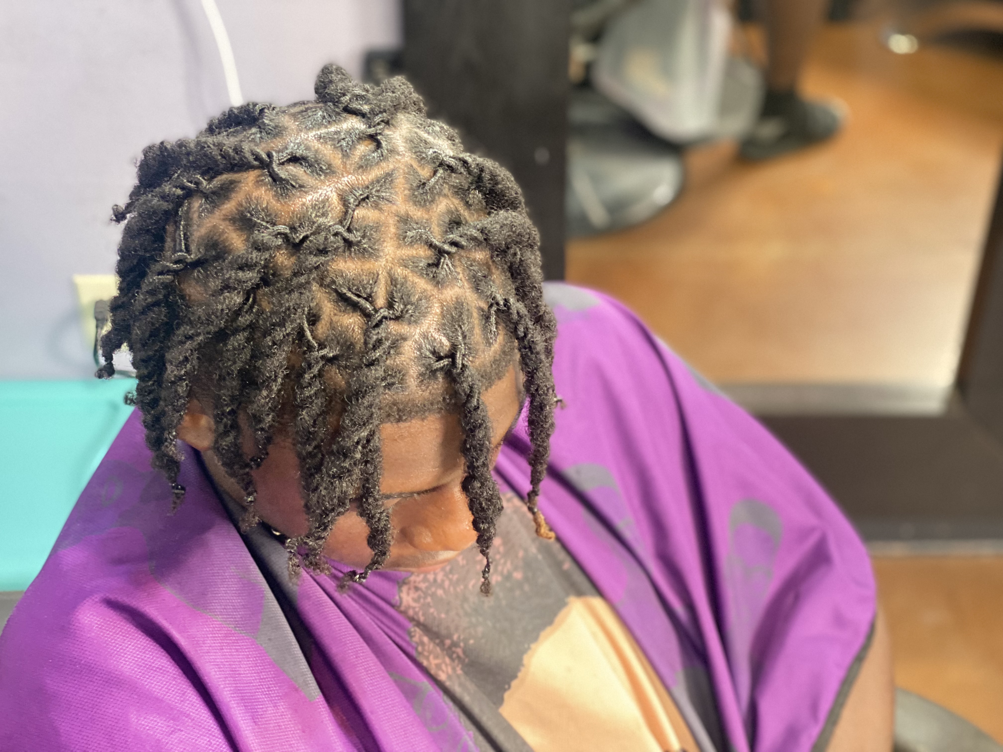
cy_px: 376
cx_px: 502
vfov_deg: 28.0
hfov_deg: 36.8
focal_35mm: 52
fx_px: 1507
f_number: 2
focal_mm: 6
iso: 400
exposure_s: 1/24
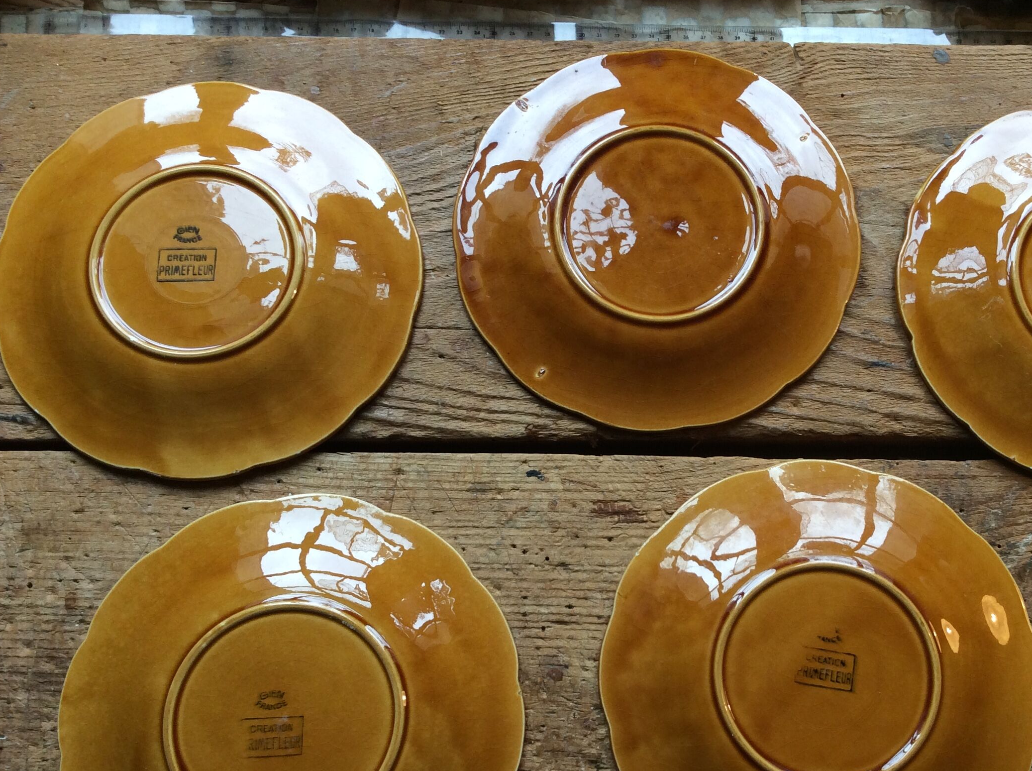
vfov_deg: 35.7
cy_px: 475
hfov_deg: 46.5
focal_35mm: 40
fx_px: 1191
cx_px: 640
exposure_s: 1/100
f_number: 2.4
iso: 50
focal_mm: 3.3
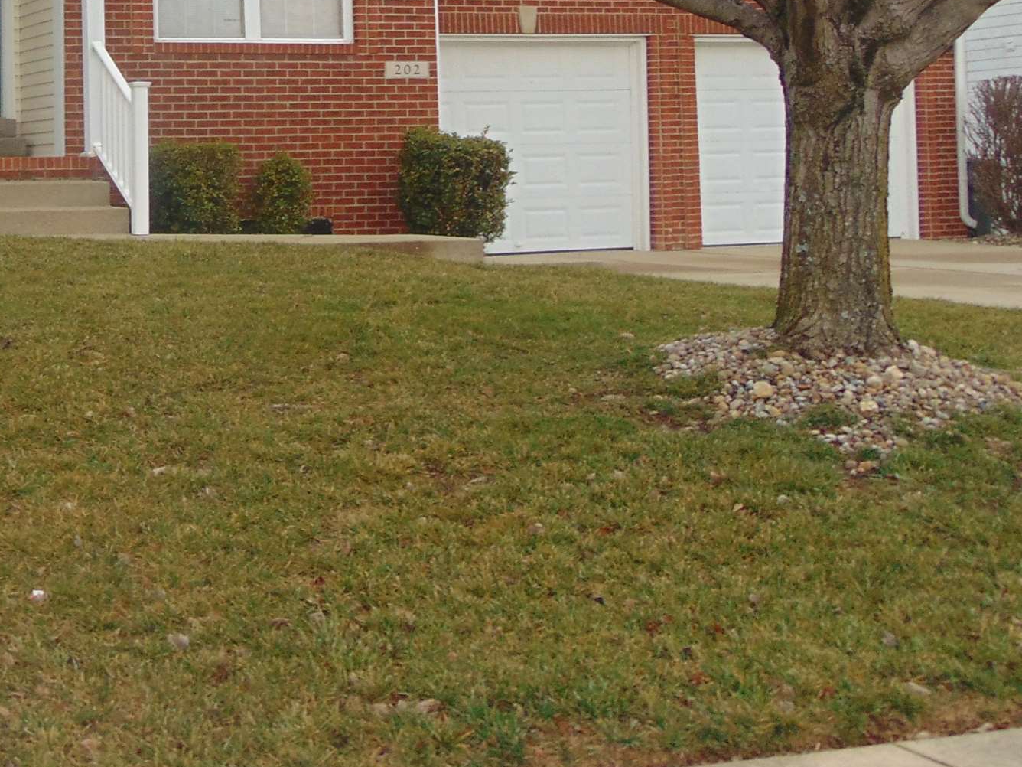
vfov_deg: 20.9
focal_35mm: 69
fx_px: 2037
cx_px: 202
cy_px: 99
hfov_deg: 27.6
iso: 80
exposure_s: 1/50
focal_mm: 5.4
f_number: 3.1
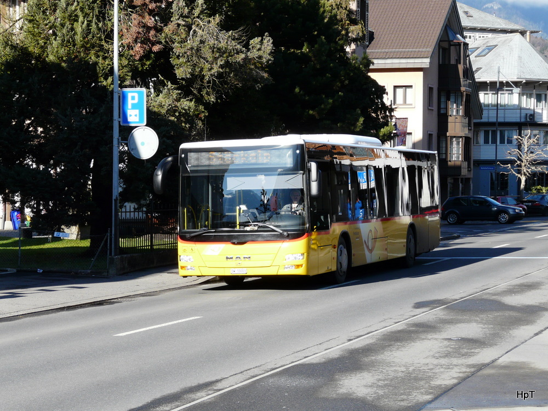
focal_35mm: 94
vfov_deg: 15.7
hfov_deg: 20.9
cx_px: 274
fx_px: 1488
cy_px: 206
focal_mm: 15.4
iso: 100
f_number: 4.5
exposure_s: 1/320
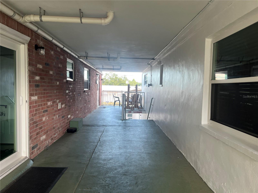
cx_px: 129
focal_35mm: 26
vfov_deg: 53.1
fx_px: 194
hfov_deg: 67.3
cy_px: 96
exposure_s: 1/121
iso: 50
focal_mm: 5.7
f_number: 1.5
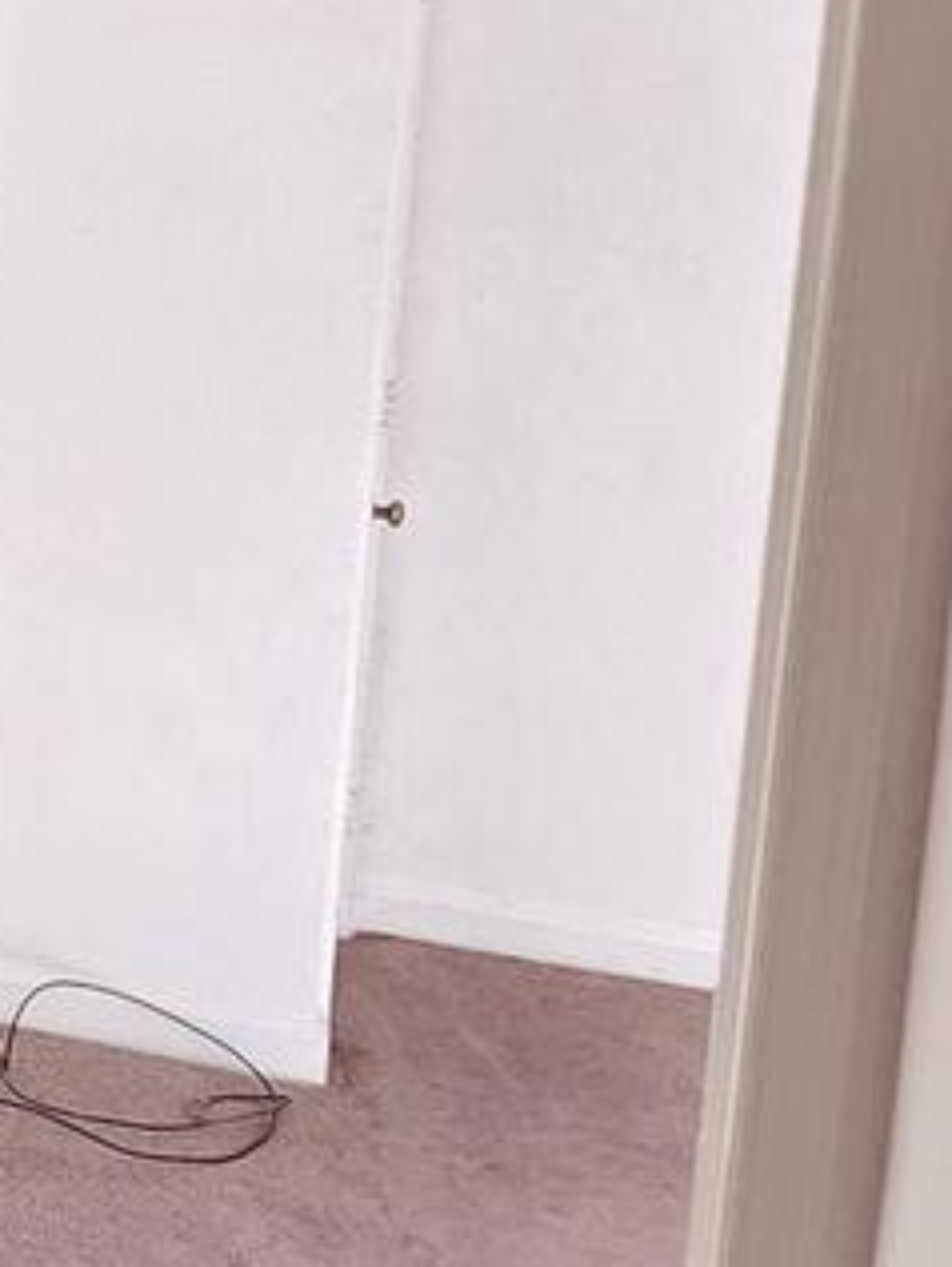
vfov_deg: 30.4
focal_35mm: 63
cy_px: 376
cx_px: -956
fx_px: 2309
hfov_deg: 17.1
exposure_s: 1/60
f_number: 2.2
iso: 125
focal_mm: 1.74
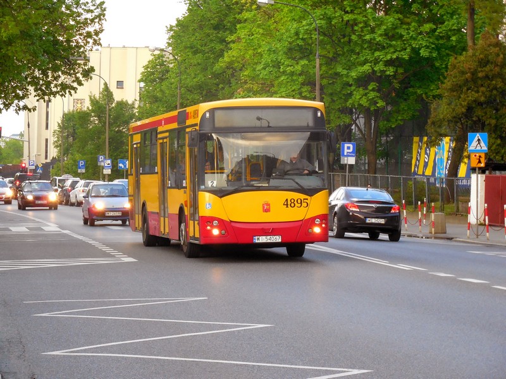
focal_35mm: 134
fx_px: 1959
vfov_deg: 11.1
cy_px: 190
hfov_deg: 14.7
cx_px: 253
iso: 450
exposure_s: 1/250
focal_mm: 24.2
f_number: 4.9
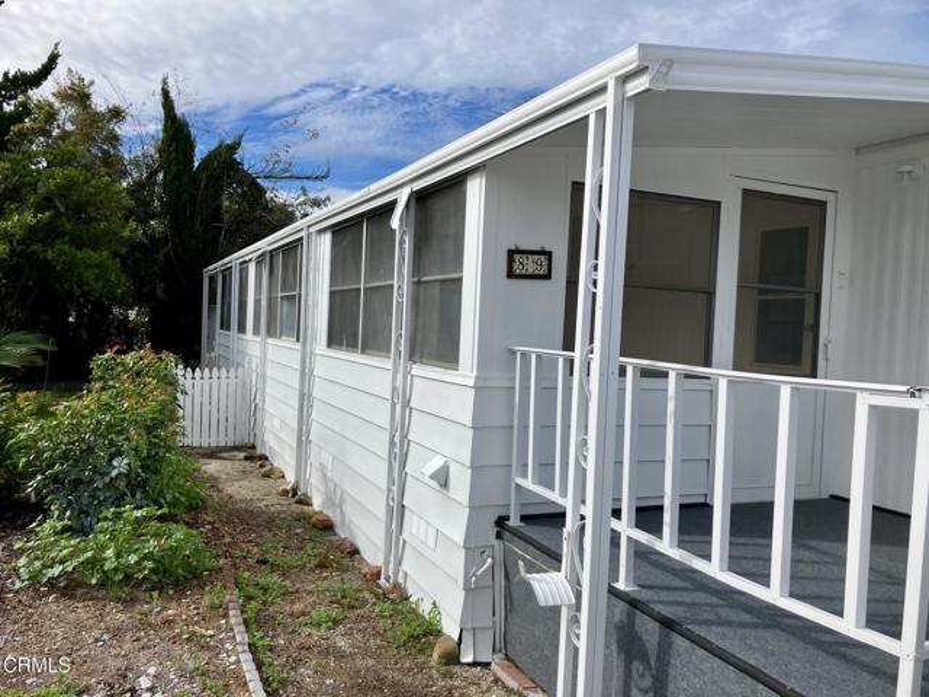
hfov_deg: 63.4
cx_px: 464
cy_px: 348
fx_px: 751
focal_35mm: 28
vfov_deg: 49.7
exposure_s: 1/2558
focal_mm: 3.99
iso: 32
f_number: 1.8
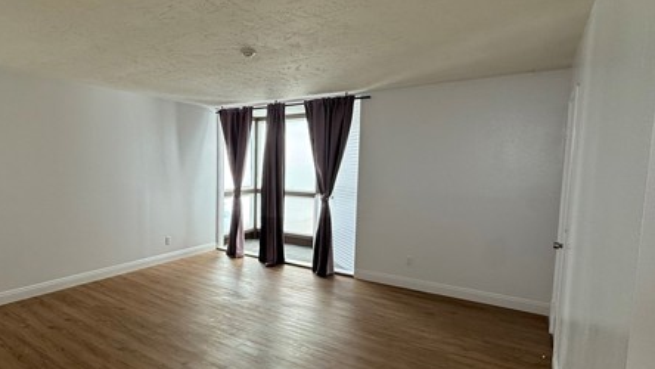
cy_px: 198
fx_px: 382
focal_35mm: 22
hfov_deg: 79.1
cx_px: 230
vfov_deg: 51.5
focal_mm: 2.22
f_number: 2.2
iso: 64
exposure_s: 1/123
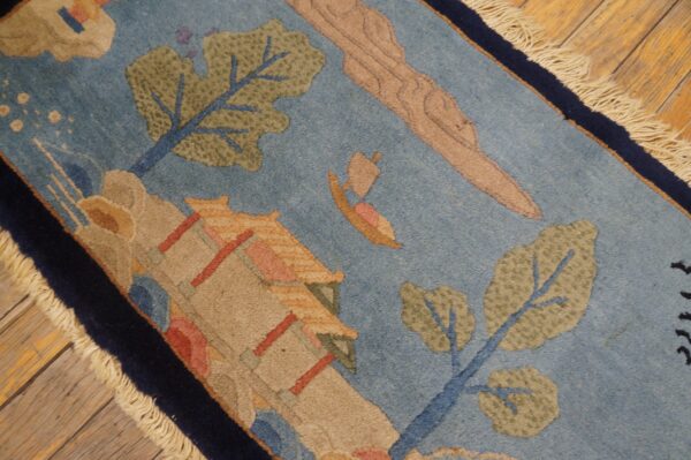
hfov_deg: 67.4
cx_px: 346
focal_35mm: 27
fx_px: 518
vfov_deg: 47.9
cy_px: 230
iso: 1000
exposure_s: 1/60
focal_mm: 18
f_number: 4
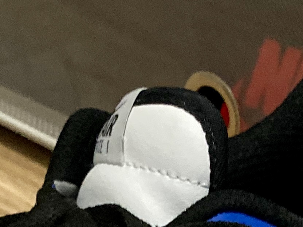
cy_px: 532
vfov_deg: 10.3
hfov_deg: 15.6
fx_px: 1103
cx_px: 222
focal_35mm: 126
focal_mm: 4.25
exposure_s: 1/25
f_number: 1.8
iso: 500
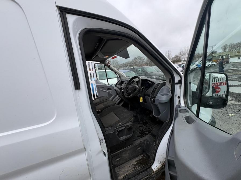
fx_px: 97
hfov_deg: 102.1
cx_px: 120
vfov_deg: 85.7
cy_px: 90
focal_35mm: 14
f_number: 2.2
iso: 64
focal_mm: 2.22
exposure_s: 1/334
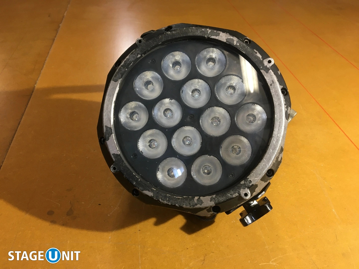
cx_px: 180
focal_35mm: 29
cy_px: 134
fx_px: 301
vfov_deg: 48.2
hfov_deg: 61.7
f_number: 2.2
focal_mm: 4.15
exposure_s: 1/33
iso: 80
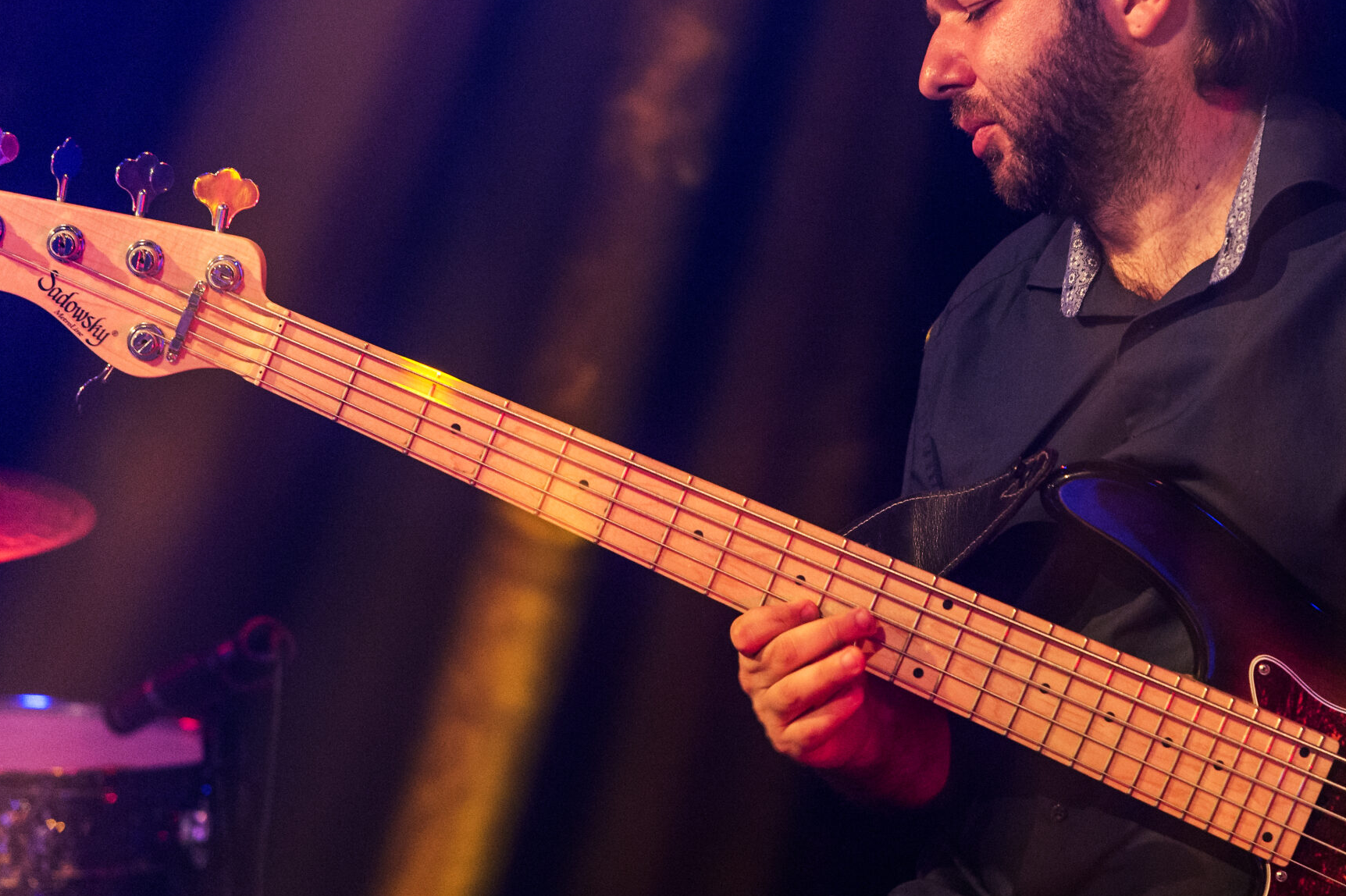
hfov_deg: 8.4
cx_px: 931
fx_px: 9156
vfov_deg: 5.6
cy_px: 379
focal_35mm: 245
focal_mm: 165
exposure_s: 1/80
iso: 3200
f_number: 3.5
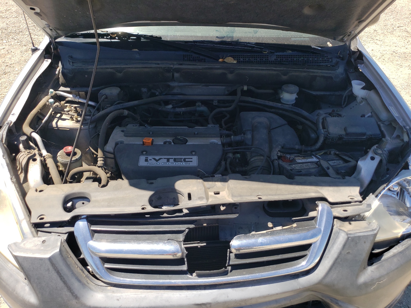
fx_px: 309
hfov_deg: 67.3
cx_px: 206
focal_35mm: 26
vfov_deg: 53.1
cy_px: 154
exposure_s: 1/1667
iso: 50
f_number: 1.5
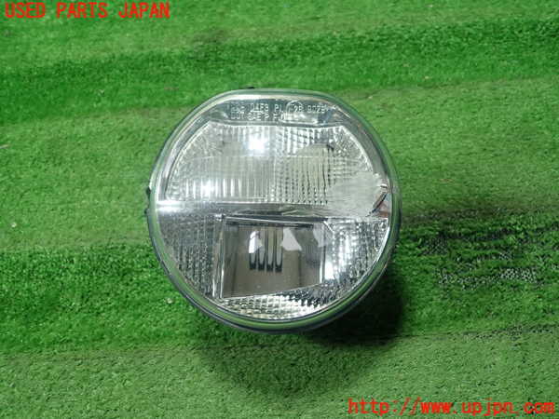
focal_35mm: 30
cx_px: 280
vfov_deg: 46.8
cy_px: 210
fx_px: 484
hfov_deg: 60.0
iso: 320
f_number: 2.3
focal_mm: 5.5
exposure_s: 1/125
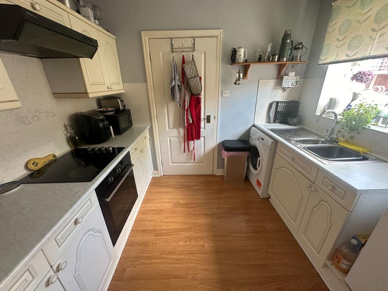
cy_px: 146
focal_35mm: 14
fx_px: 157
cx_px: 194
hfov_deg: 102.1
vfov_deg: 85.7
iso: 250
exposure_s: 1/100
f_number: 2.2
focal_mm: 2.22
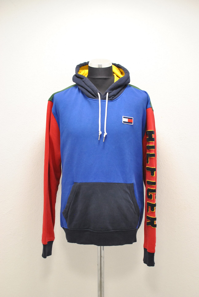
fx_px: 434
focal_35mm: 52
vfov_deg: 37.8
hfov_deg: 25.8
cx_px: 100
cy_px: 148
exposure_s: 1/100
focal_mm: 35
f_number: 4
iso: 800
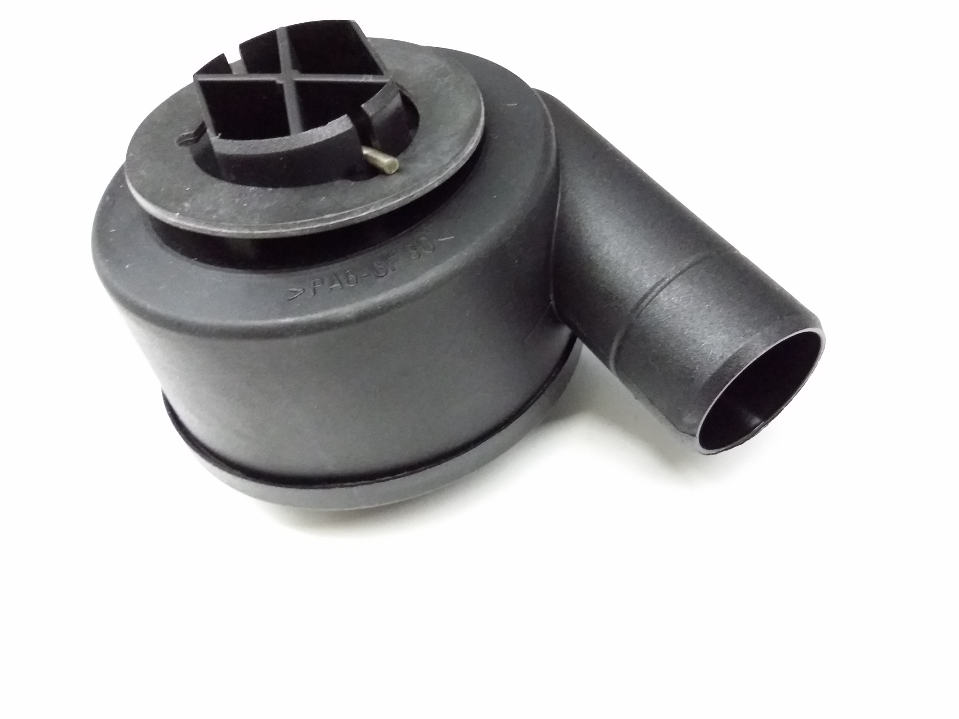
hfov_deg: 56.8
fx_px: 887
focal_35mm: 32
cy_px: 360
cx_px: 480
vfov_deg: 44.2
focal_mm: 3.4
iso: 640
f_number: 2.4
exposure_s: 1/15
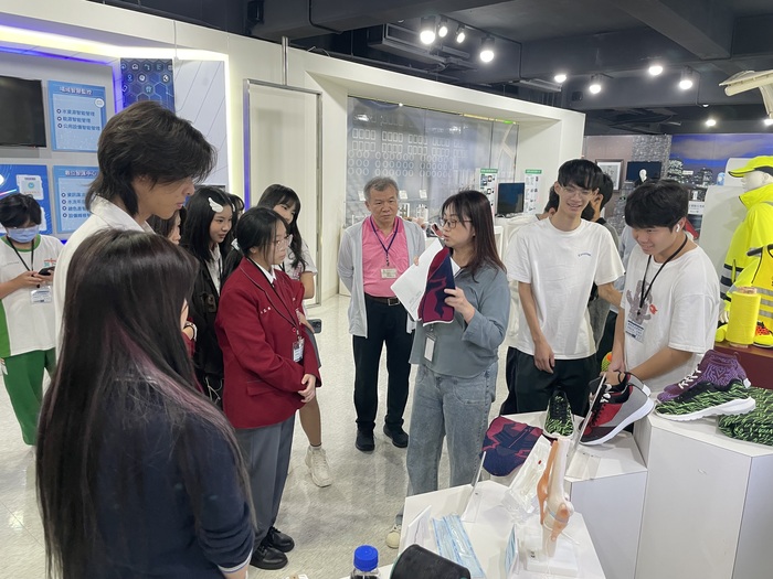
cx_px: 386
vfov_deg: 53.1
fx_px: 581
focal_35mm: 26
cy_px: 290
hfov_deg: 67.3
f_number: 1.6
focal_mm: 4.2
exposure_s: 1/60
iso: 125
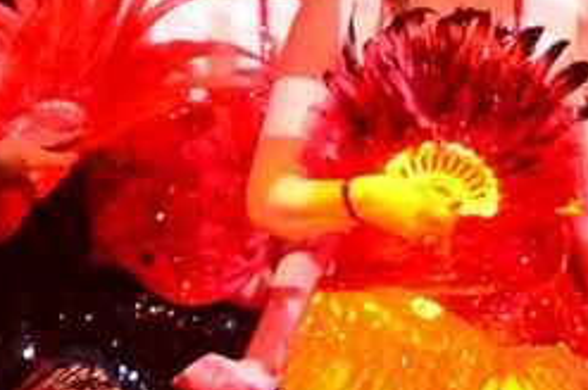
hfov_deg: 7.5
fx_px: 4486
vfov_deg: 5.0
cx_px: 507
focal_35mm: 275
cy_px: -112
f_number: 5.6
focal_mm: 42
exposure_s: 1/320
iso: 3200
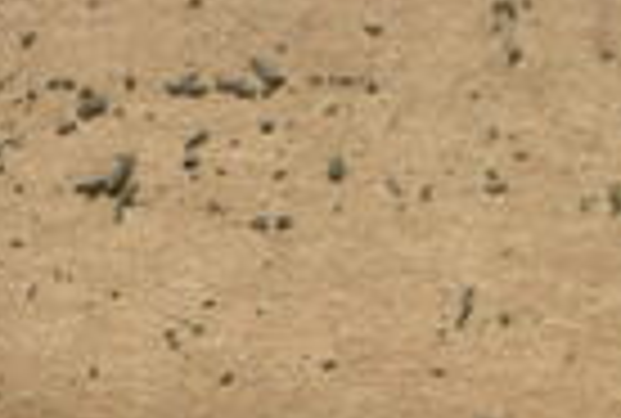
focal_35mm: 119
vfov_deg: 10.5
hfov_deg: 17.1
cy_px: 876
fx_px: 2059
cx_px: 333
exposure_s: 1/30
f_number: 3.5
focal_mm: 18
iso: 220
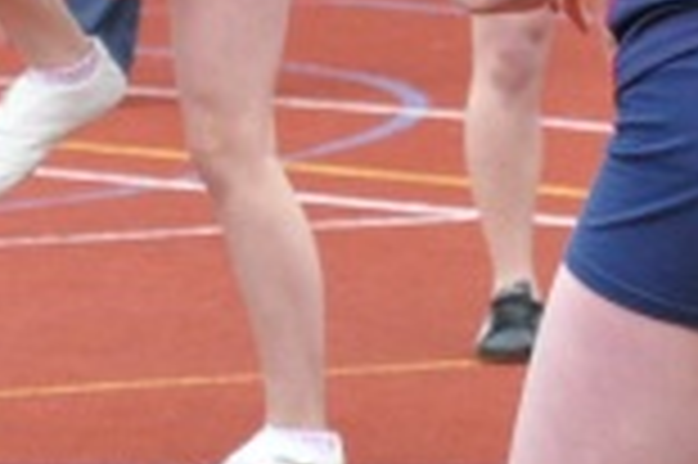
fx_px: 10807
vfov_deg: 2.4
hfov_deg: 3.7
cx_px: -149
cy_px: -660
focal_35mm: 558
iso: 1600
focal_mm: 72
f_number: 5.6
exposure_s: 1/2000
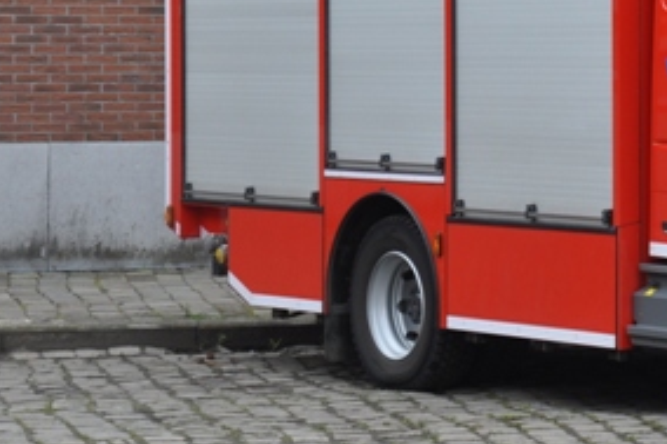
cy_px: 36
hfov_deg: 11.8
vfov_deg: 8.1
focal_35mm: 169
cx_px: 883
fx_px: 3129
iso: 200
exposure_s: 1/180
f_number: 6.7
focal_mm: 40
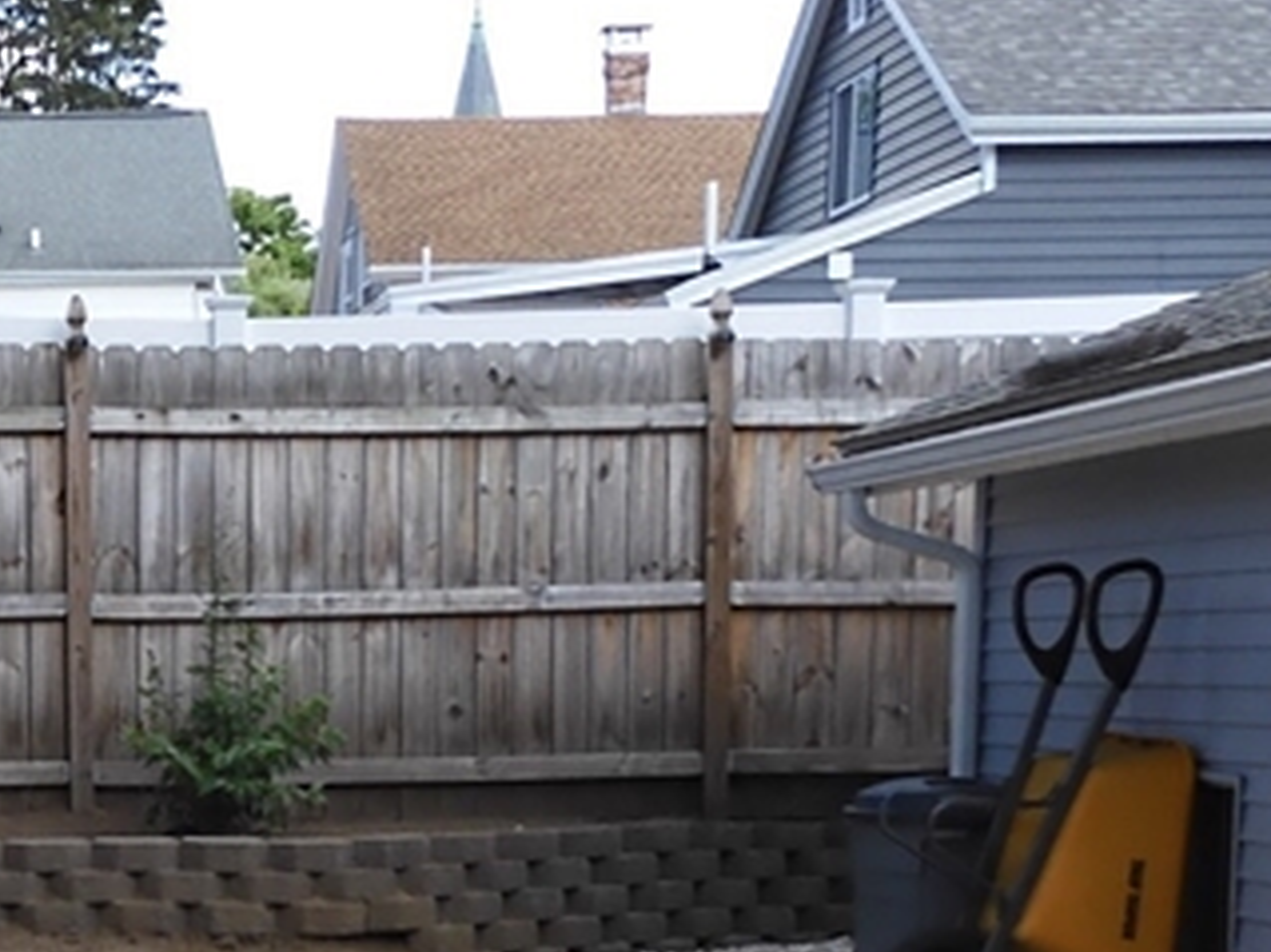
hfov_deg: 23.5
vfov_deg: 18.6
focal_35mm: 77
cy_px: 960
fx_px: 2826
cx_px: -191
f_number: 3.4
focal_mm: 4.3
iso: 100
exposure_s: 1/320
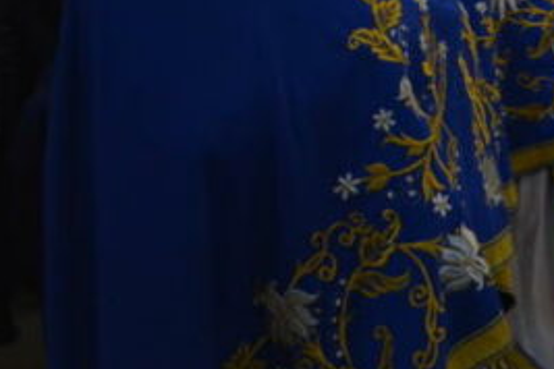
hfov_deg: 15.0
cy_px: -77
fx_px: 1770
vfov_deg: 11.7
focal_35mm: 115
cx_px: 1050
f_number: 3.5
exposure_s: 1/125
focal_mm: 20
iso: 1600
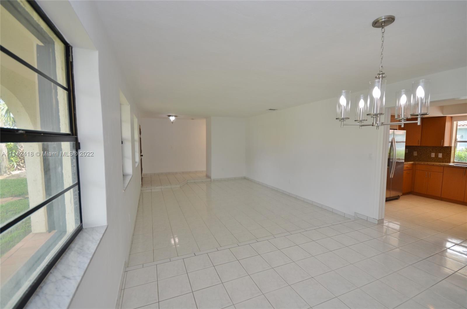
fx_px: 223
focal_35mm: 17
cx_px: 234
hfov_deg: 92.6
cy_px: 154
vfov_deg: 69.4
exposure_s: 1/100
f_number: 5
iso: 200
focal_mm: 11.5
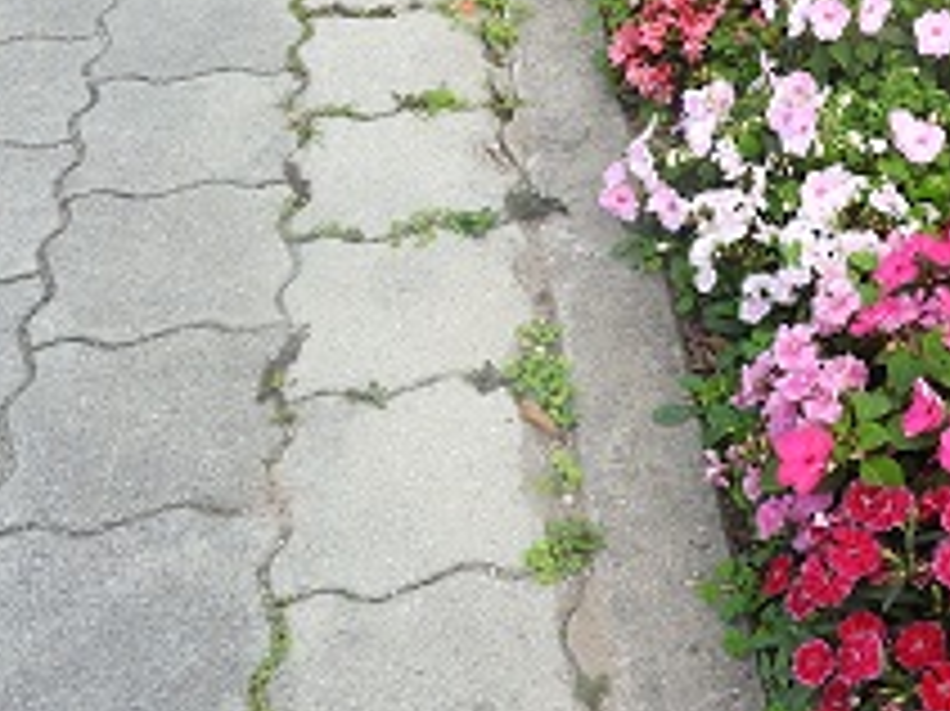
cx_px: 824
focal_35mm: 57
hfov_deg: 32.4
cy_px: 171
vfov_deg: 25.3
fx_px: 1563
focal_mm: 5.4
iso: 100
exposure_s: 1/200
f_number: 3.5
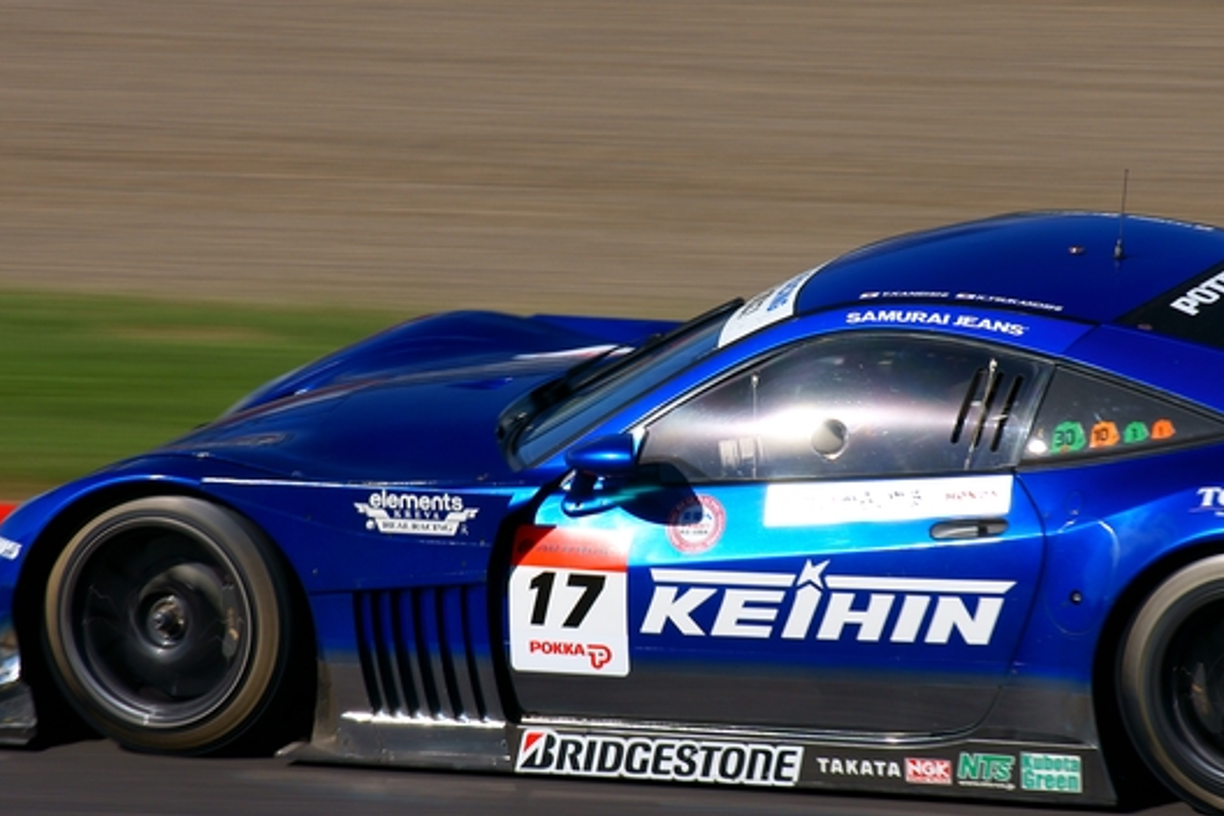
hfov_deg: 3.8
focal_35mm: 545
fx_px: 18529
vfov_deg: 2.5
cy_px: 443
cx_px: 702
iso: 100
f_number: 13
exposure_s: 1/100
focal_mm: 300
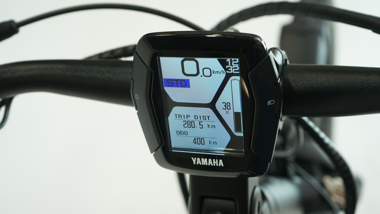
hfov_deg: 42.1
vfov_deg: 24.4
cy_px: 118
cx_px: 193
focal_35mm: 49
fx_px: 494
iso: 1600
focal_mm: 46
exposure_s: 1/200
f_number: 5.6
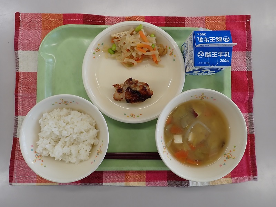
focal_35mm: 25
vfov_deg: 54.9
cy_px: 104
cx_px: 138
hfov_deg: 69.4
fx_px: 199
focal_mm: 4.5
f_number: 2.8
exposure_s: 1/80
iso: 100
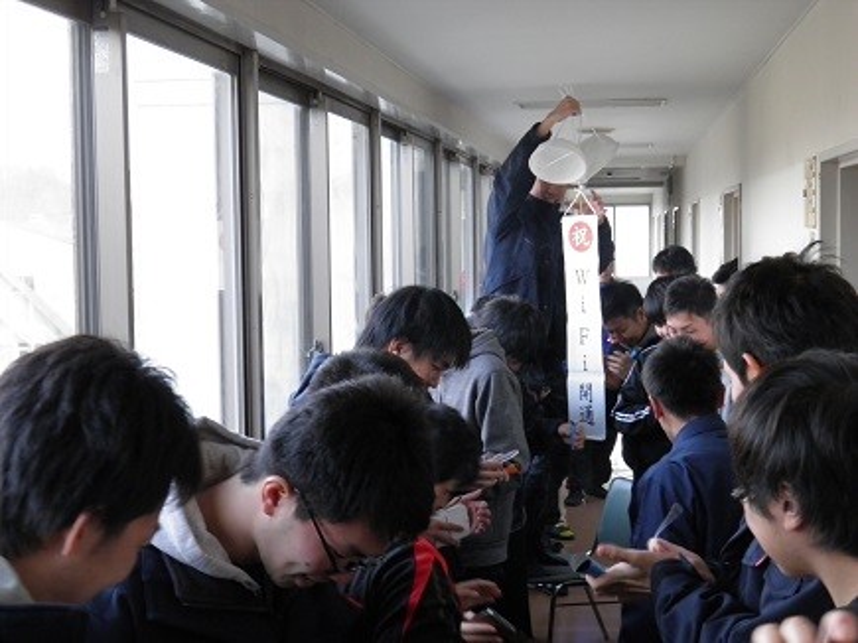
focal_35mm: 55
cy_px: 322
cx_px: 429
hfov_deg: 34.9
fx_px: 1363
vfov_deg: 26.5
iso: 250
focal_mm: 10
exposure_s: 1/40
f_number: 3.6
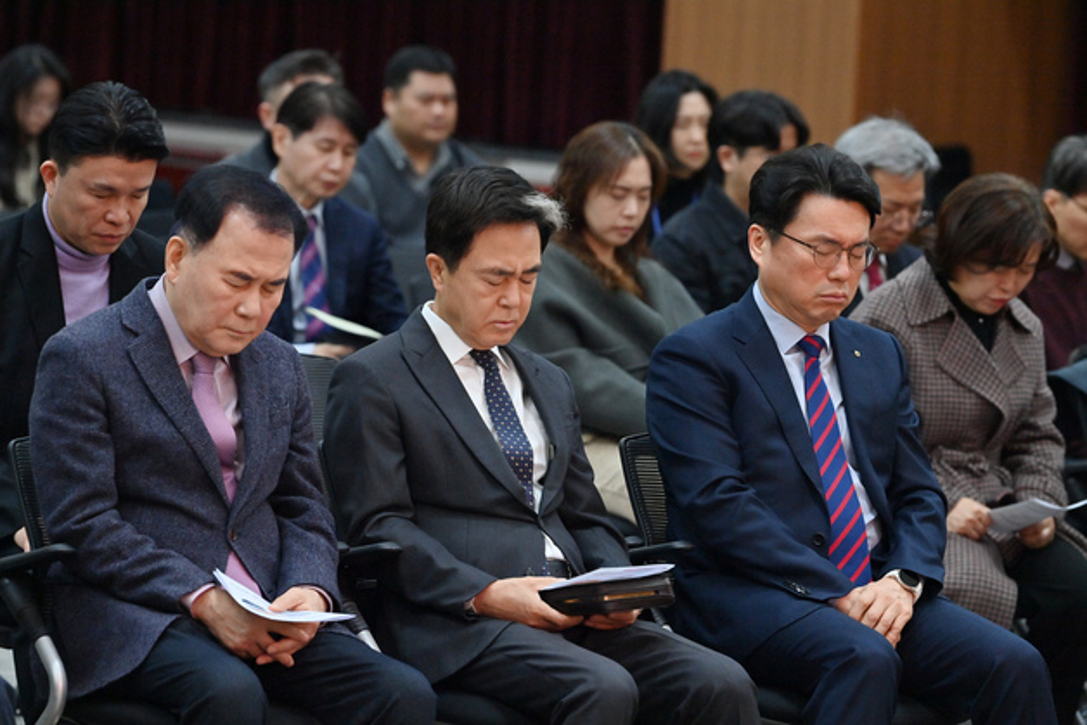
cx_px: 544
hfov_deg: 10.3
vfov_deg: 6.9
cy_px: 362
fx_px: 6040
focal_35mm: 200
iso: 2000
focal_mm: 200
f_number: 5
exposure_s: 1/250
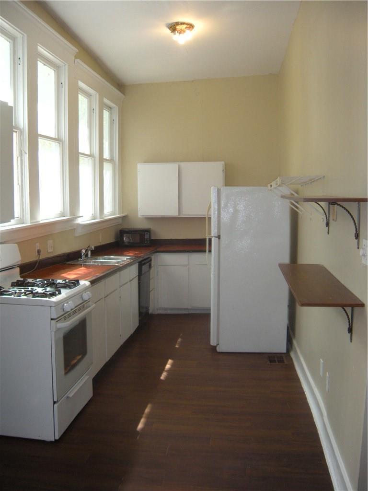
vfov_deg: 52.6
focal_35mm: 35
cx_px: 184
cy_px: 246
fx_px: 496
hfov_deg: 40.7
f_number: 3.8
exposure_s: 1/51
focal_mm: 5.9
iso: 112
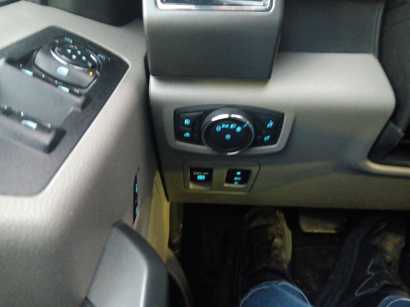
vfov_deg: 53.1
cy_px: 154
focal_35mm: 26
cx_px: 205
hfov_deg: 67.3
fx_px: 308
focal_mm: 3.98
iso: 6343
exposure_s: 1/14.3
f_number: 1.8
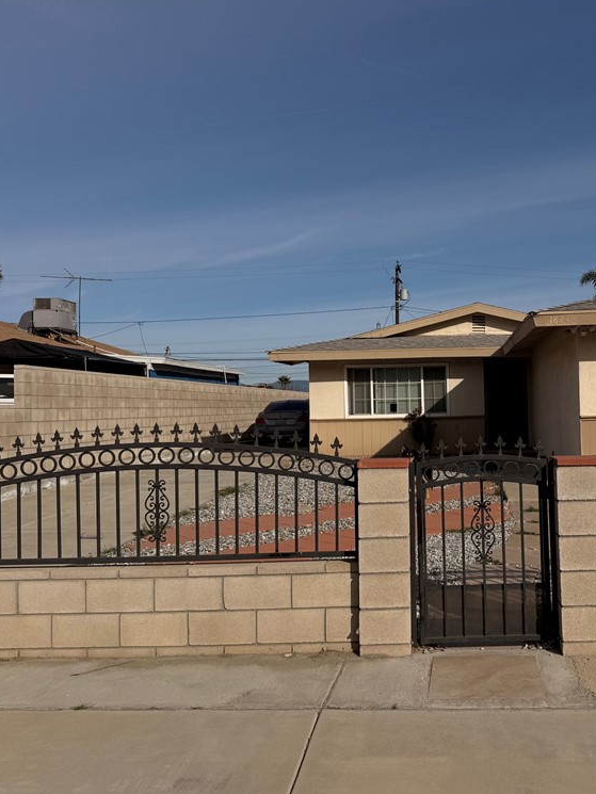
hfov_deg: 41.7
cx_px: 447
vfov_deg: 55.3
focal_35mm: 33
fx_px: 757
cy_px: 399
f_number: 1.78
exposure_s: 1/14286
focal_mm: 6.76
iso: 80
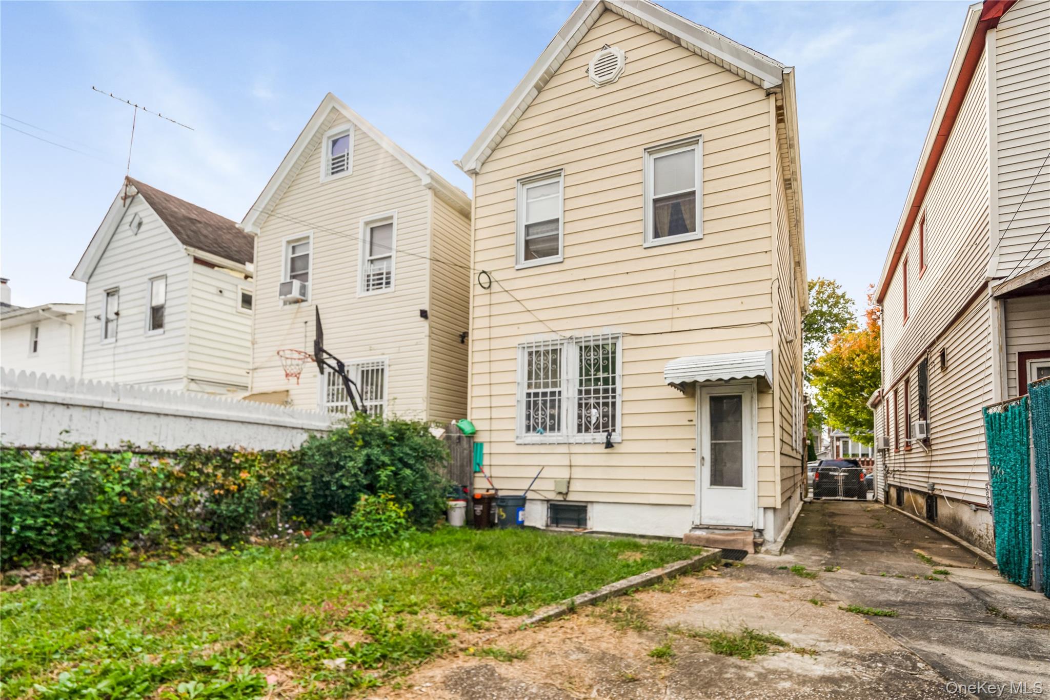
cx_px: 525
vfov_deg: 73.7
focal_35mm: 16
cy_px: 350
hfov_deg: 96.7
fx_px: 467
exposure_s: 1/400
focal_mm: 16
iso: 250
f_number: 9
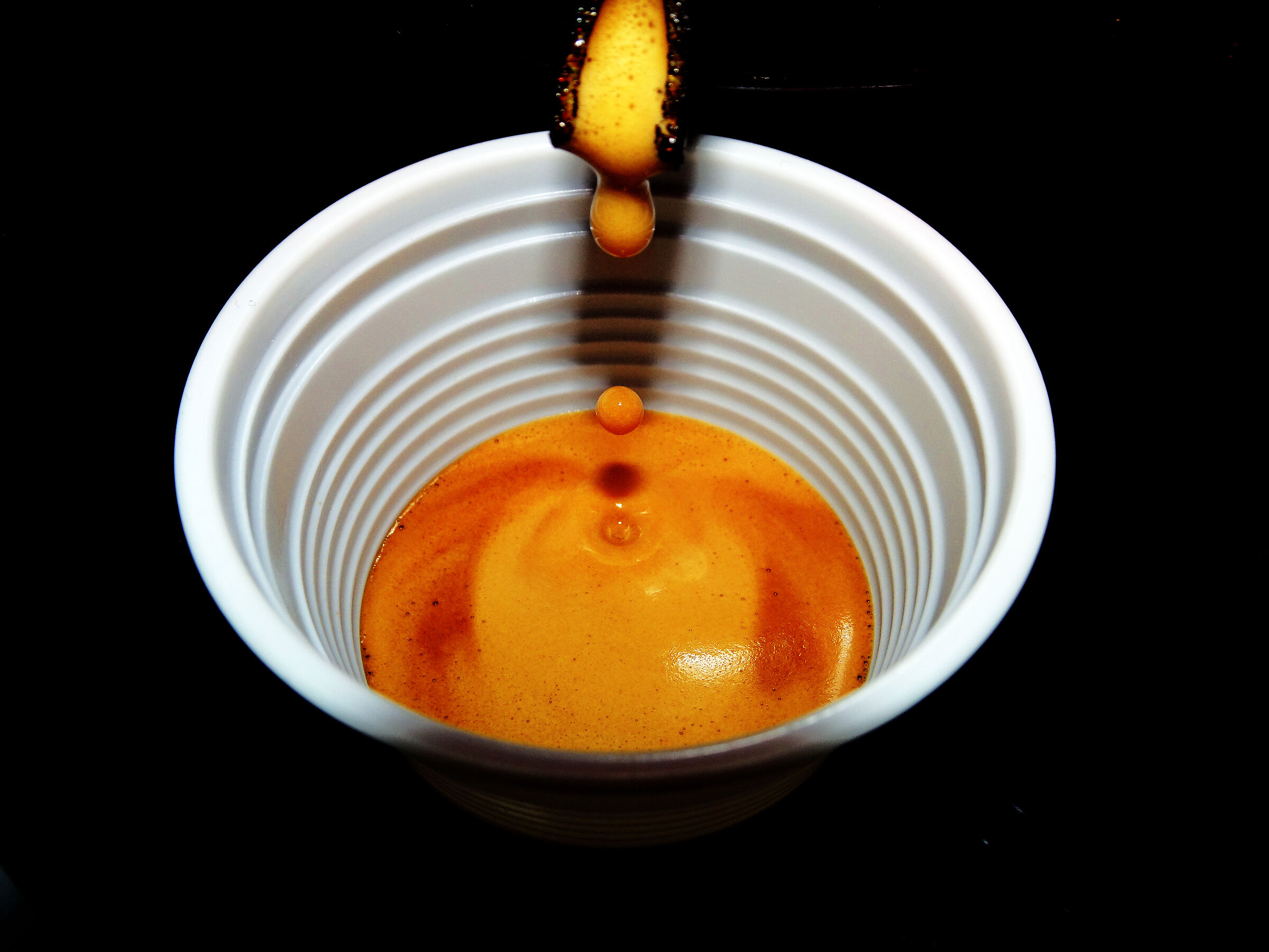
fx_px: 1100
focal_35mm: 30
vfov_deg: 46.8
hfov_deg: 60.0
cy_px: 476
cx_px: 634
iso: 80
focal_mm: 5.09
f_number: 4
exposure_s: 1/30
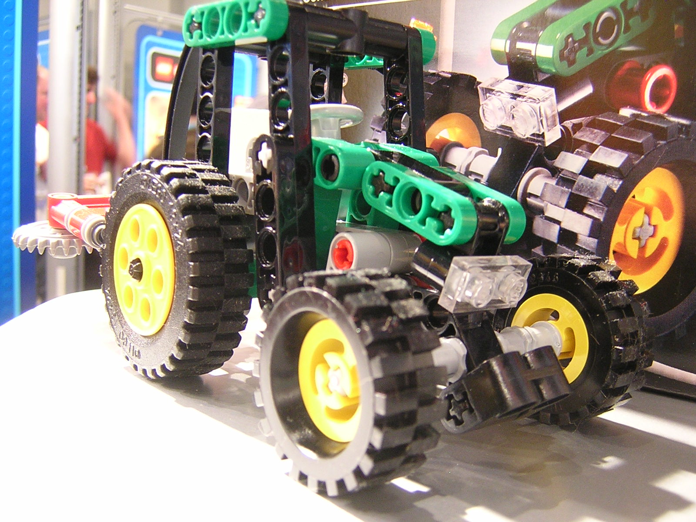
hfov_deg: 51.4
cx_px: 348
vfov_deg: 39.7
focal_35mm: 36
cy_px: 261
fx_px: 724
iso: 297
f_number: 2.6
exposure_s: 1/2.6
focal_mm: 4.7
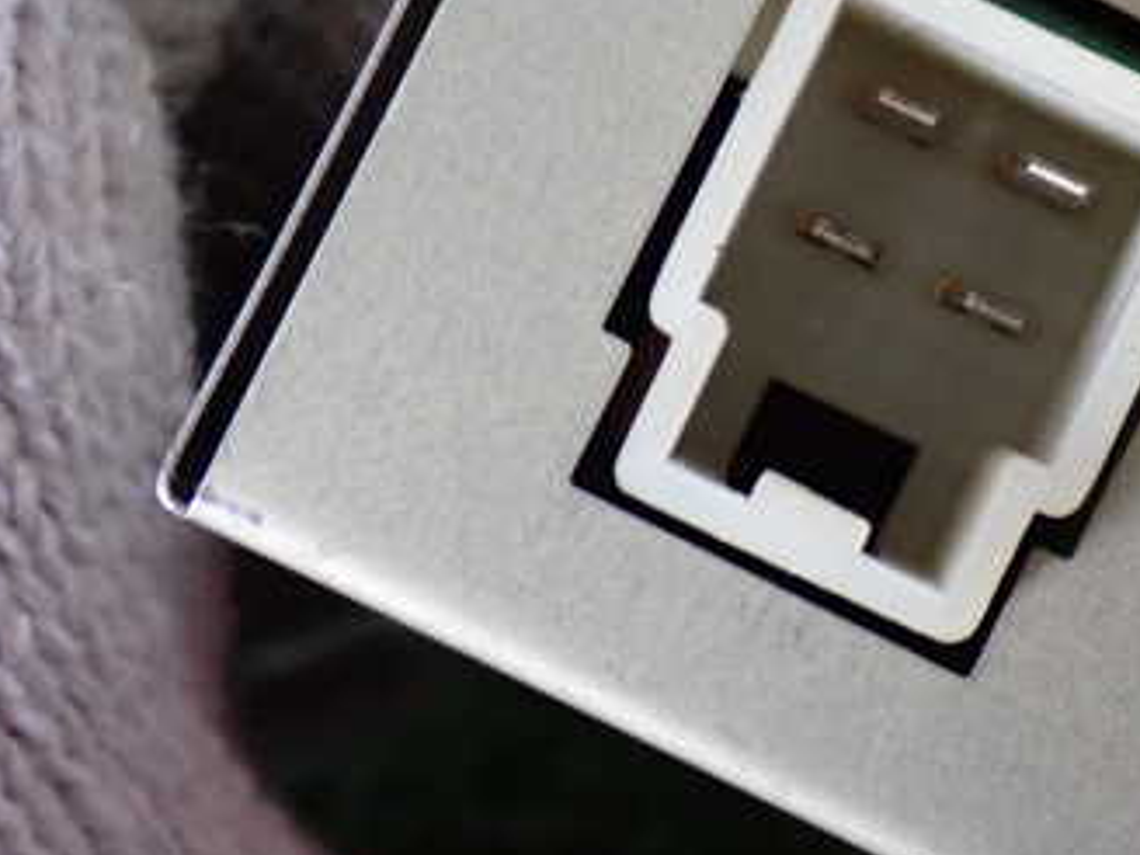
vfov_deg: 13.9
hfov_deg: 18.4
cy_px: 295
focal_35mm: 106
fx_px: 3491
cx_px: 893
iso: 800
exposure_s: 1/20
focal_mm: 10.35
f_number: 3.5
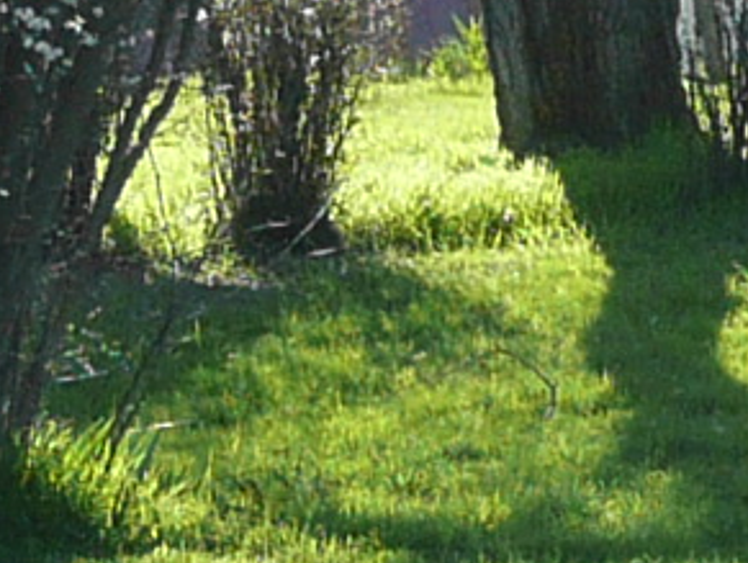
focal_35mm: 239
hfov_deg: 8.3
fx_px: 5171
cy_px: 188
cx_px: 586
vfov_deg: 6.2
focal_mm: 4.6
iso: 100
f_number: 3.3
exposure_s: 1/250
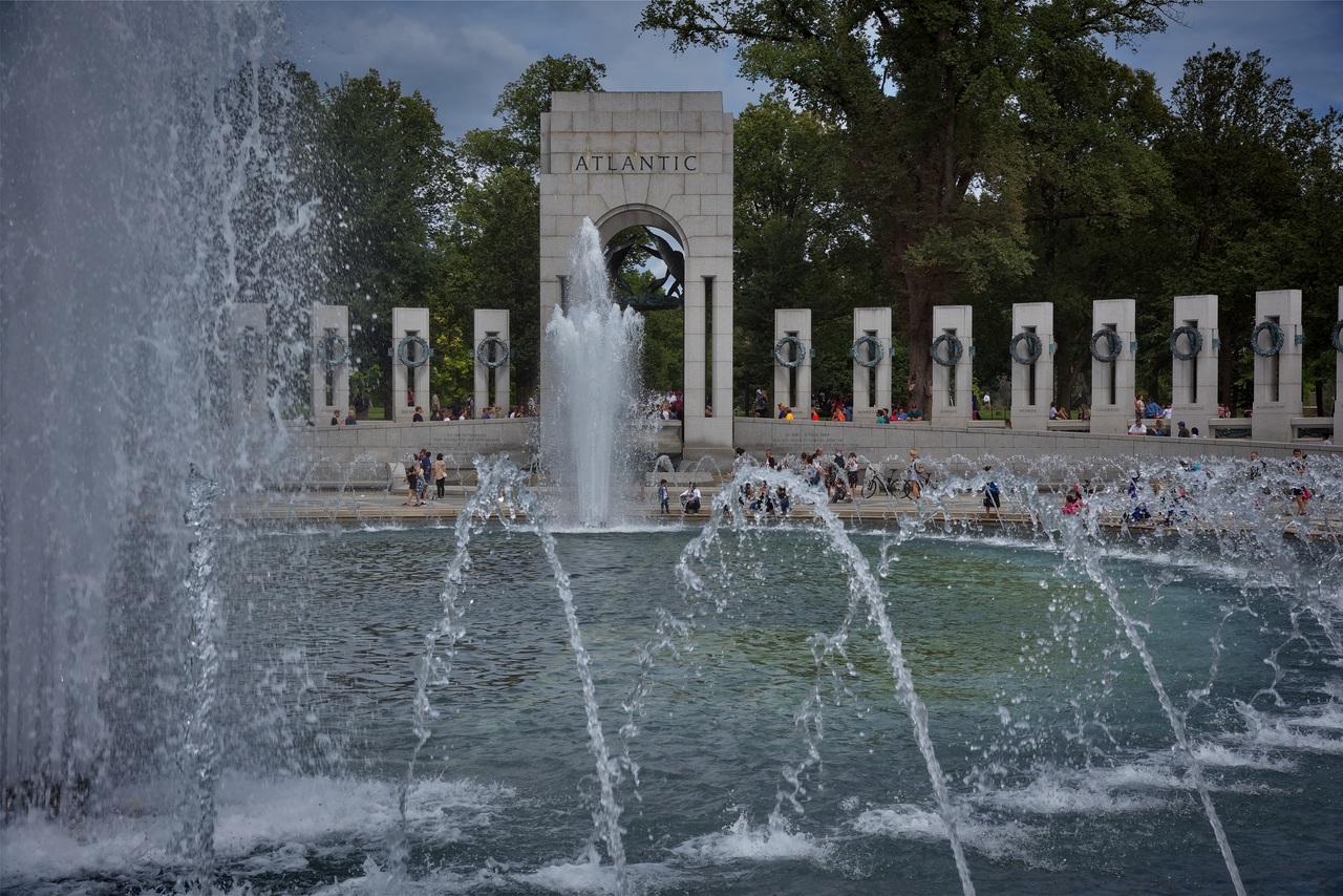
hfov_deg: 30.5
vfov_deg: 20.6
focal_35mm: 66
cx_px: 672
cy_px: 448
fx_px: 2463
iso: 100
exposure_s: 1/320
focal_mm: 66
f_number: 9
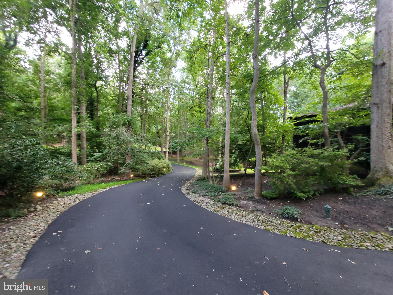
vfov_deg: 89.9
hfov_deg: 106.2
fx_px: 148
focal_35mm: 13
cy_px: 148
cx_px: 196
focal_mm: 2.2
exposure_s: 1/40
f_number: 2.2
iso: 320
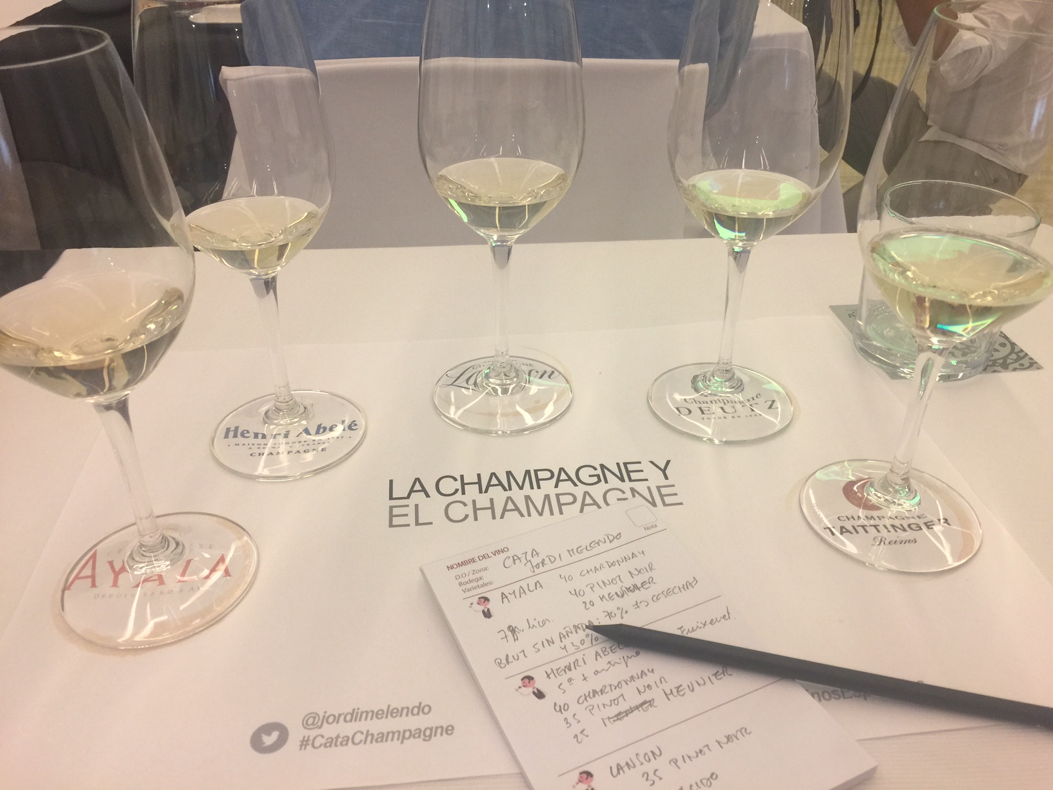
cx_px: 526
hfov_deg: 61.7
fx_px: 882
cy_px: 395
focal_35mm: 29
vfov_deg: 48.2
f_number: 2.2
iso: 64
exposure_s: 1/17
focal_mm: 4.15
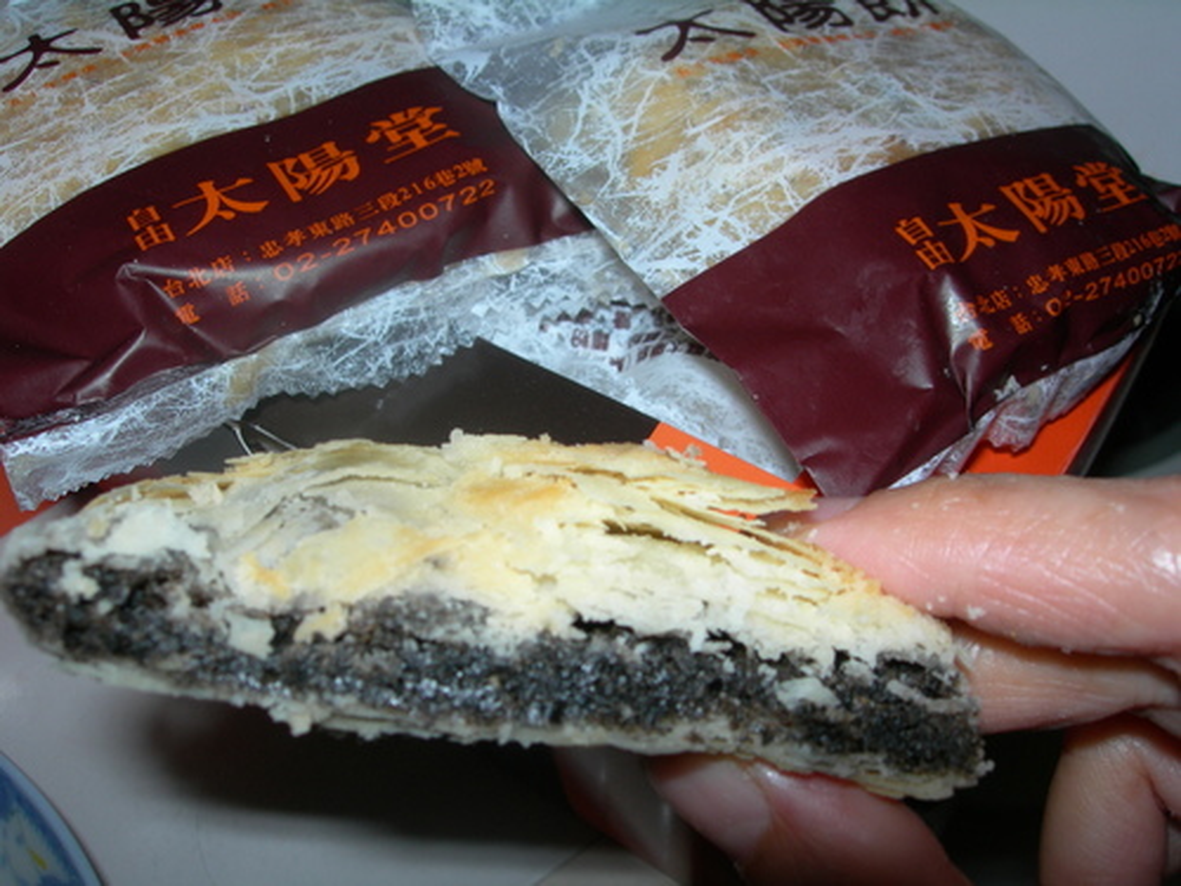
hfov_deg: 49.0
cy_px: 443
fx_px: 1296
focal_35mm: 38
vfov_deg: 37.7
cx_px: 590
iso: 50
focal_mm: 7.8
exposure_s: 1/60.1
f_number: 4.8
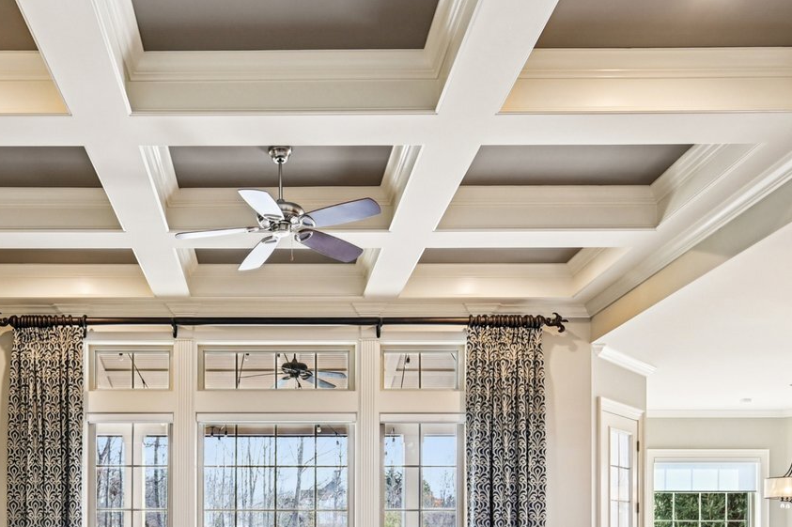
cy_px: 534
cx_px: 258
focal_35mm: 34
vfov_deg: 35.0
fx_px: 748
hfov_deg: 54.6
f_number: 4
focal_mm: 14
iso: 400
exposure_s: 1/30
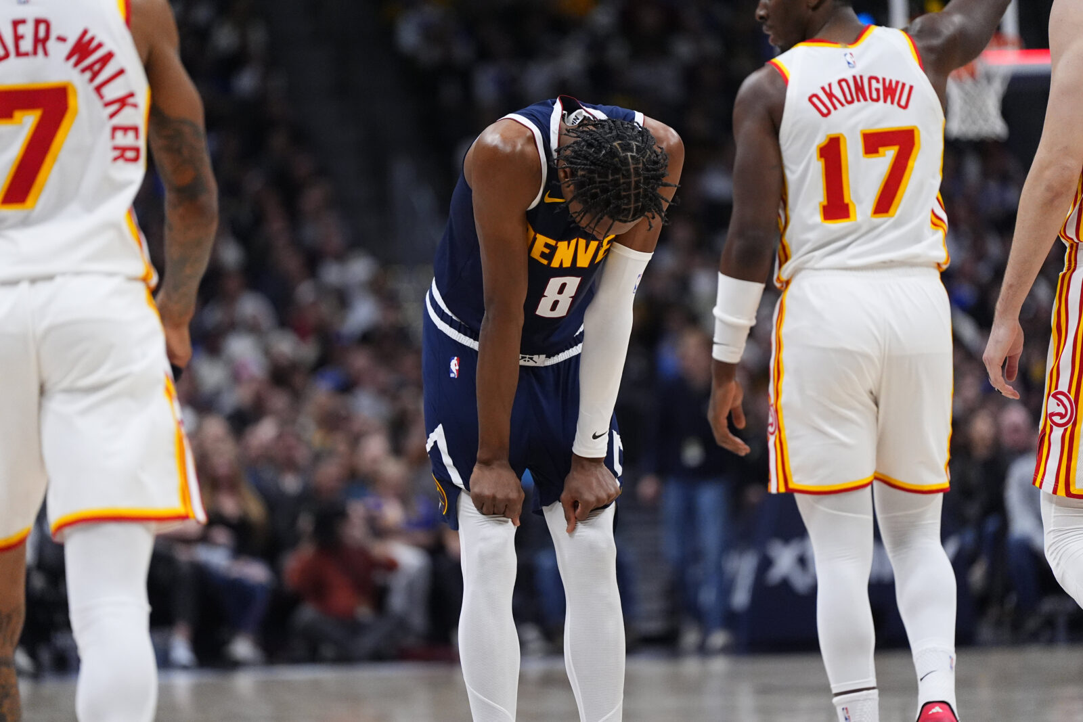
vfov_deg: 6.9
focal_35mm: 200
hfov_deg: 10.3
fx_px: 6017
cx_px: 542
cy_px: 361
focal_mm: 200
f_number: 2.8
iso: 4000
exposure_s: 1/2500
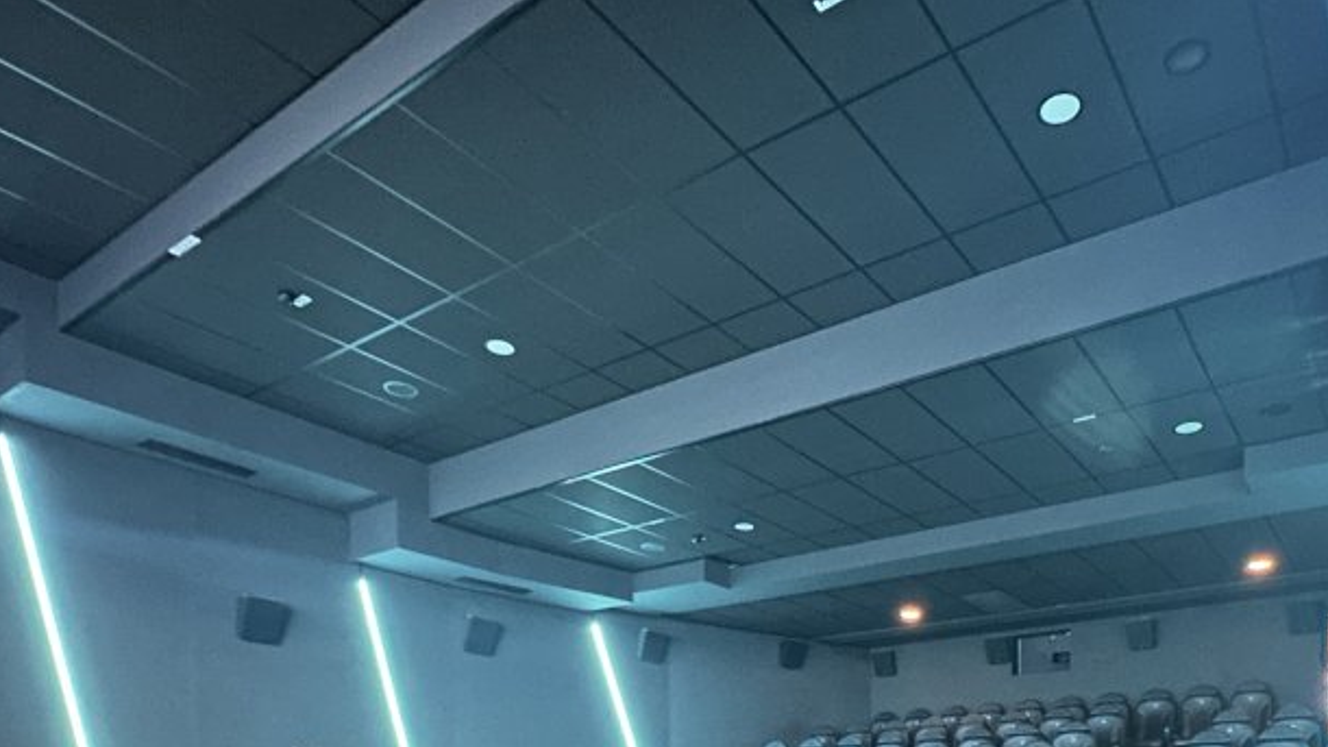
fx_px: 951
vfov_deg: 36.1
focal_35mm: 27
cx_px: 838
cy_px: 830
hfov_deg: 68.7
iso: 1600
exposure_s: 1/8
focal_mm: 2.22
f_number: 2.2
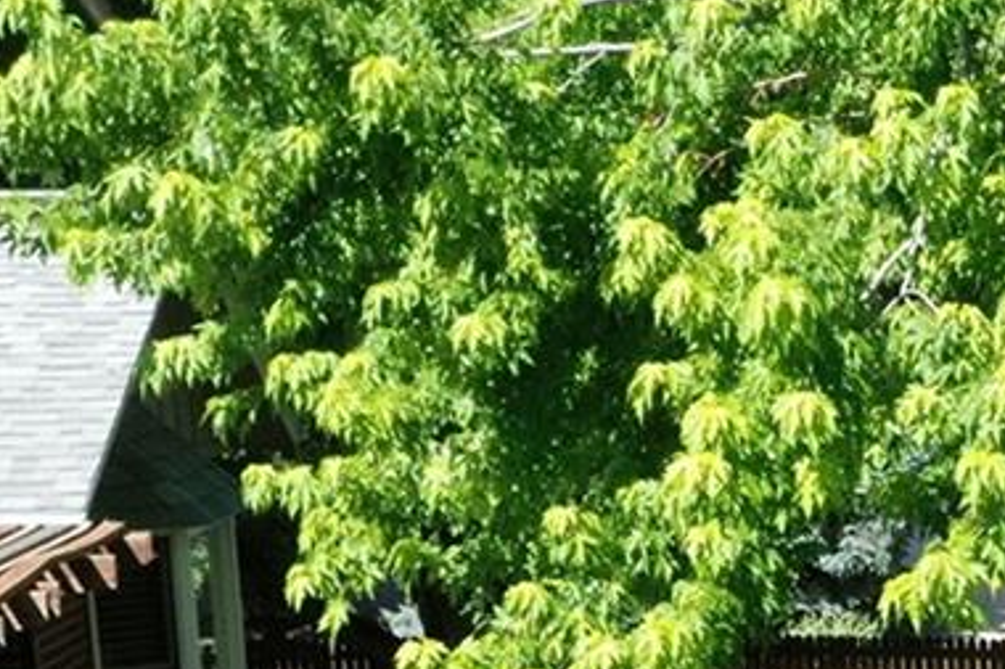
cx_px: 1267
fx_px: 3293
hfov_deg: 16.5
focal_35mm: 118
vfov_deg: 11.0
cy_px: 1142
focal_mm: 10.26
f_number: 7.1
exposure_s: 1/1250
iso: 800
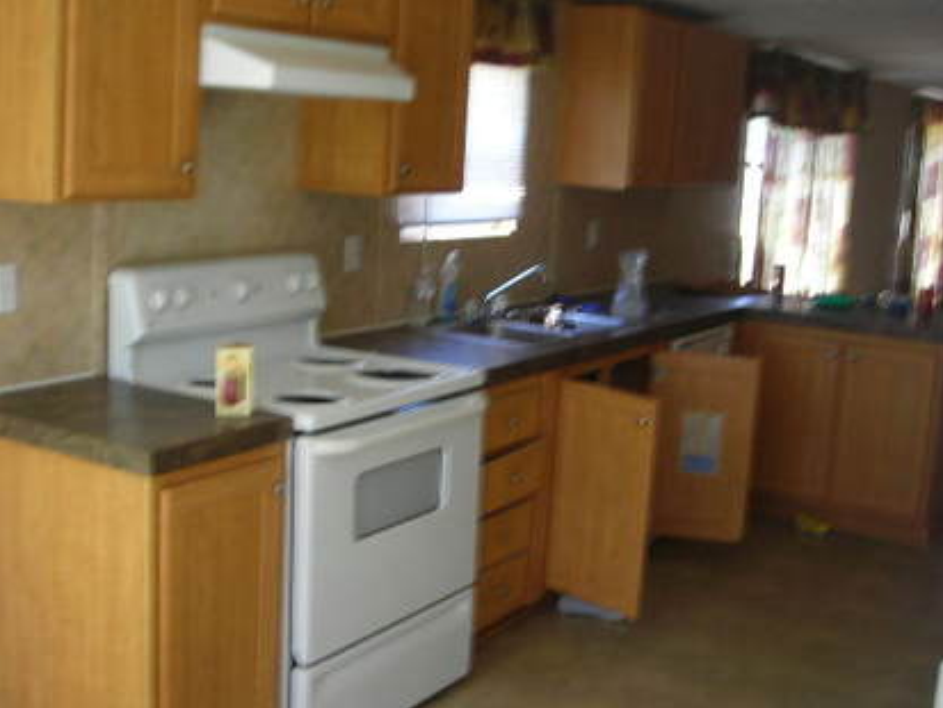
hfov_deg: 41.2
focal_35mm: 46
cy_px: 335
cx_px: 422
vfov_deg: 31.5
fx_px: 1253
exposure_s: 1/15.6
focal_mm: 6.3
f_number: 3.2
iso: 50
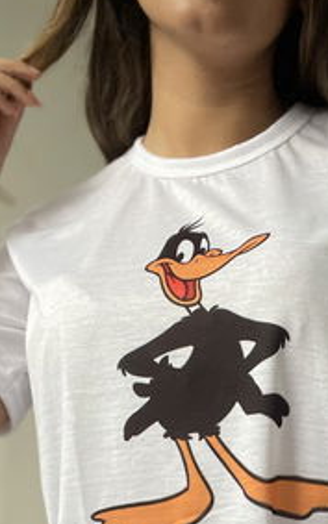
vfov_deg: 32.2
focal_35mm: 60
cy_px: 482
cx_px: 250
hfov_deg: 21.4
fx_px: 858
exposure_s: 1/40
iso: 200
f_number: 2.2
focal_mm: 2.71
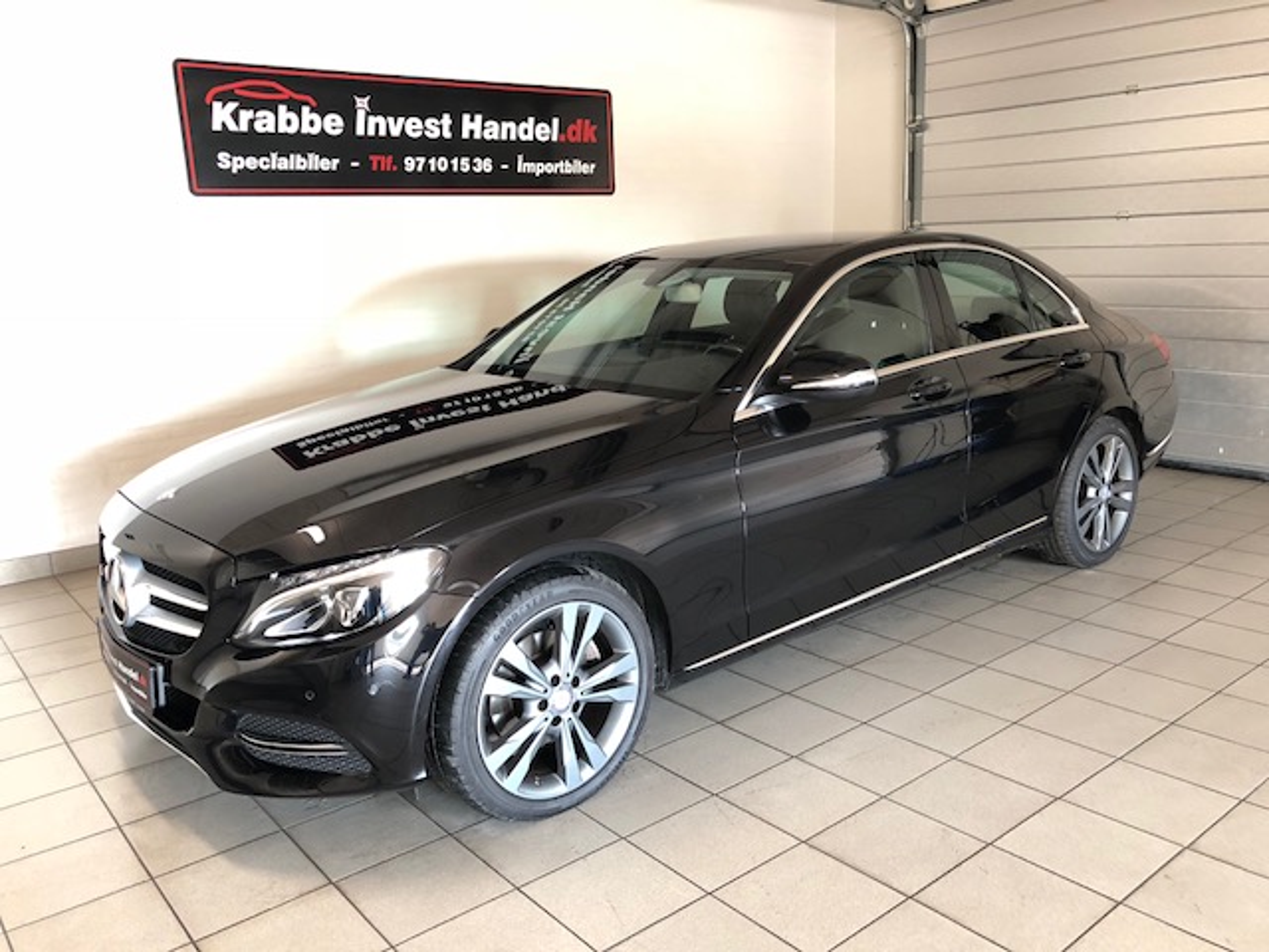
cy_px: 476
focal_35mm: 28
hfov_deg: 63.4
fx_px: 1026
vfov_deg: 49.7
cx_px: 634
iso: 64
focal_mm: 3.99
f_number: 1.8
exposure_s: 1/17
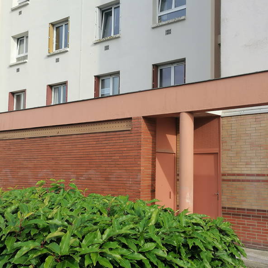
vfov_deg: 37.6
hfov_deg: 37.5
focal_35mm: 45
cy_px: 134
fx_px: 394
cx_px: 150
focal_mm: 5.3
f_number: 1.8
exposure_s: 1/434
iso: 50
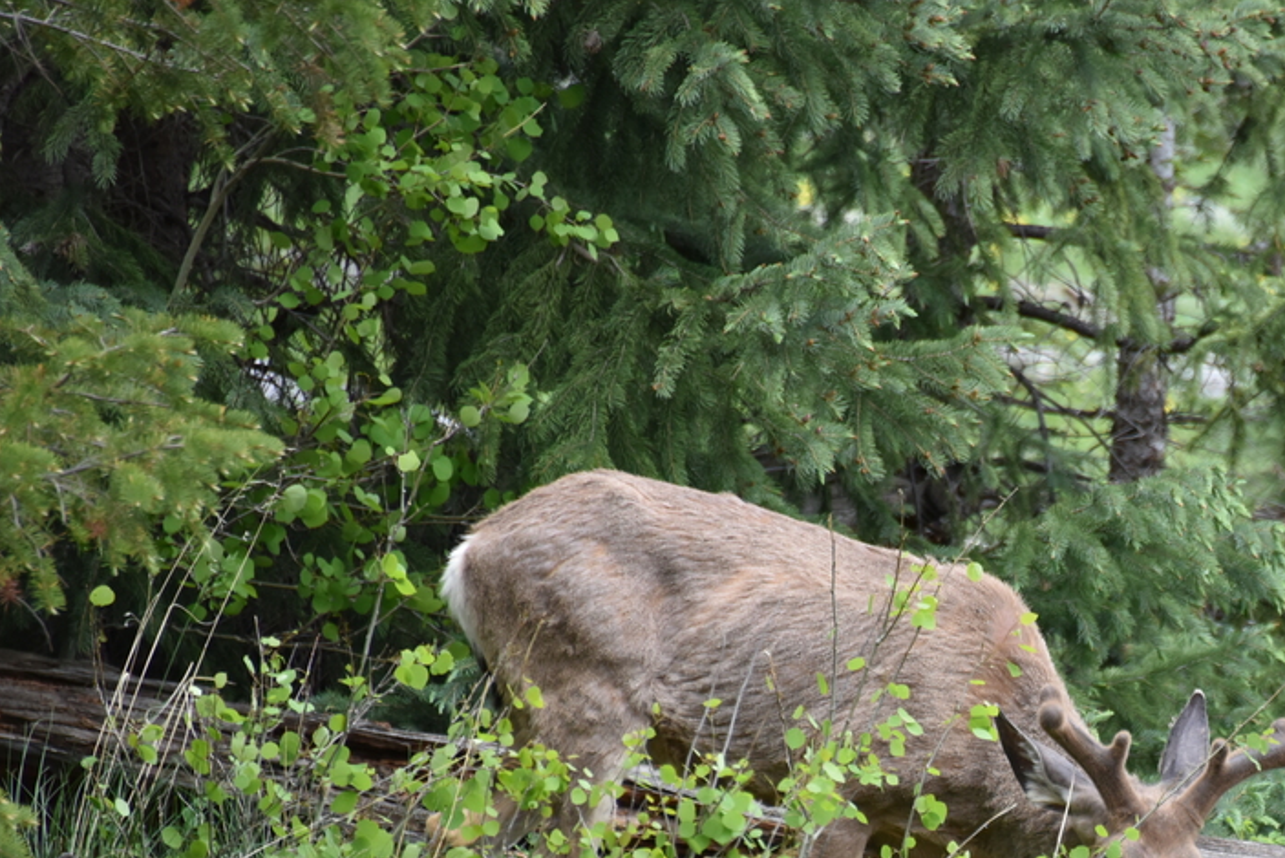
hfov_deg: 3.8
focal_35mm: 546
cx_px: 1077
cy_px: 750
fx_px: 19492
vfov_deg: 2.5
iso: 1100
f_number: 5.6
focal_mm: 300
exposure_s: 1/640
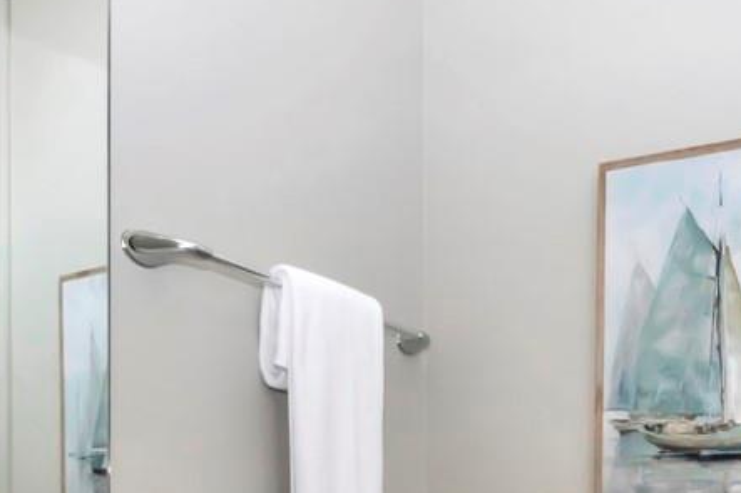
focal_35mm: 38
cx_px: 631
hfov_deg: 46.8
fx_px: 785
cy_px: 549
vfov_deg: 30.9
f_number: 22
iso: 1000
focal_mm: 11
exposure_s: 1/200
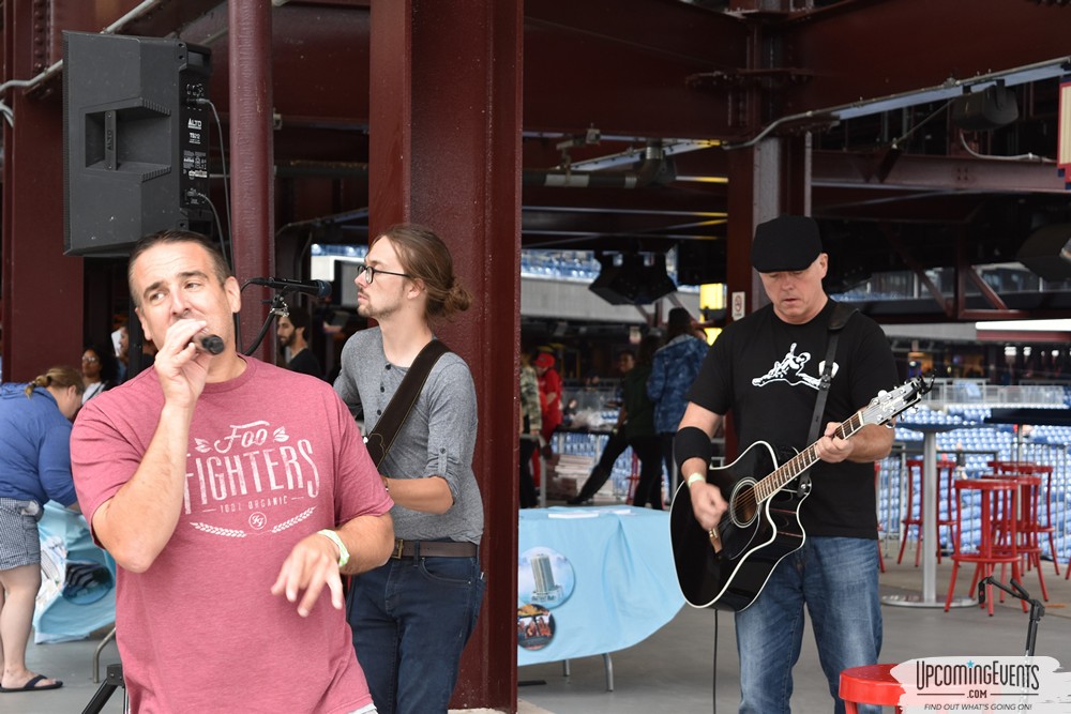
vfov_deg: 16.6
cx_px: 536
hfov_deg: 24.6
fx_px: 2455
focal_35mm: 82
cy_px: 357
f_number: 5.6
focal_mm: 55
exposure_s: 1/60
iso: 400
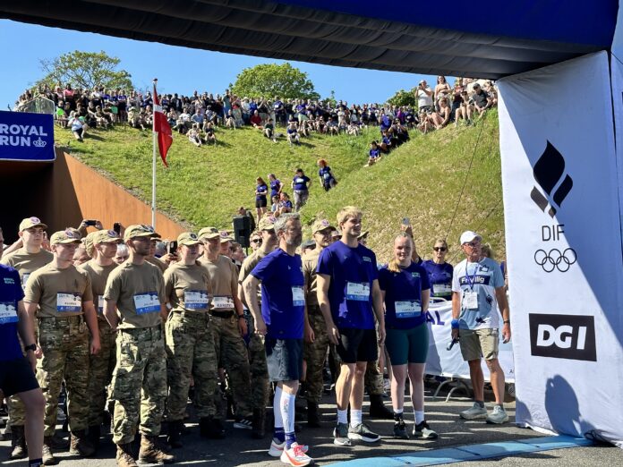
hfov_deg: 39.7
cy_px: 234
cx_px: 312
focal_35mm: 48
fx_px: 864
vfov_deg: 30.3
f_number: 1.78
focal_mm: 6.86
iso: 64
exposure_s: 1/2667
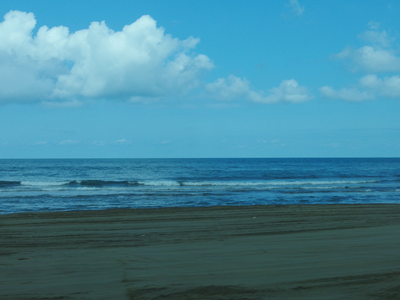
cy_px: 150
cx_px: 200
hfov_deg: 34.3
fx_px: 647
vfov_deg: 26.1
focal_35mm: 56
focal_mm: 12
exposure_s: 1/400
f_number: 4
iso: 200
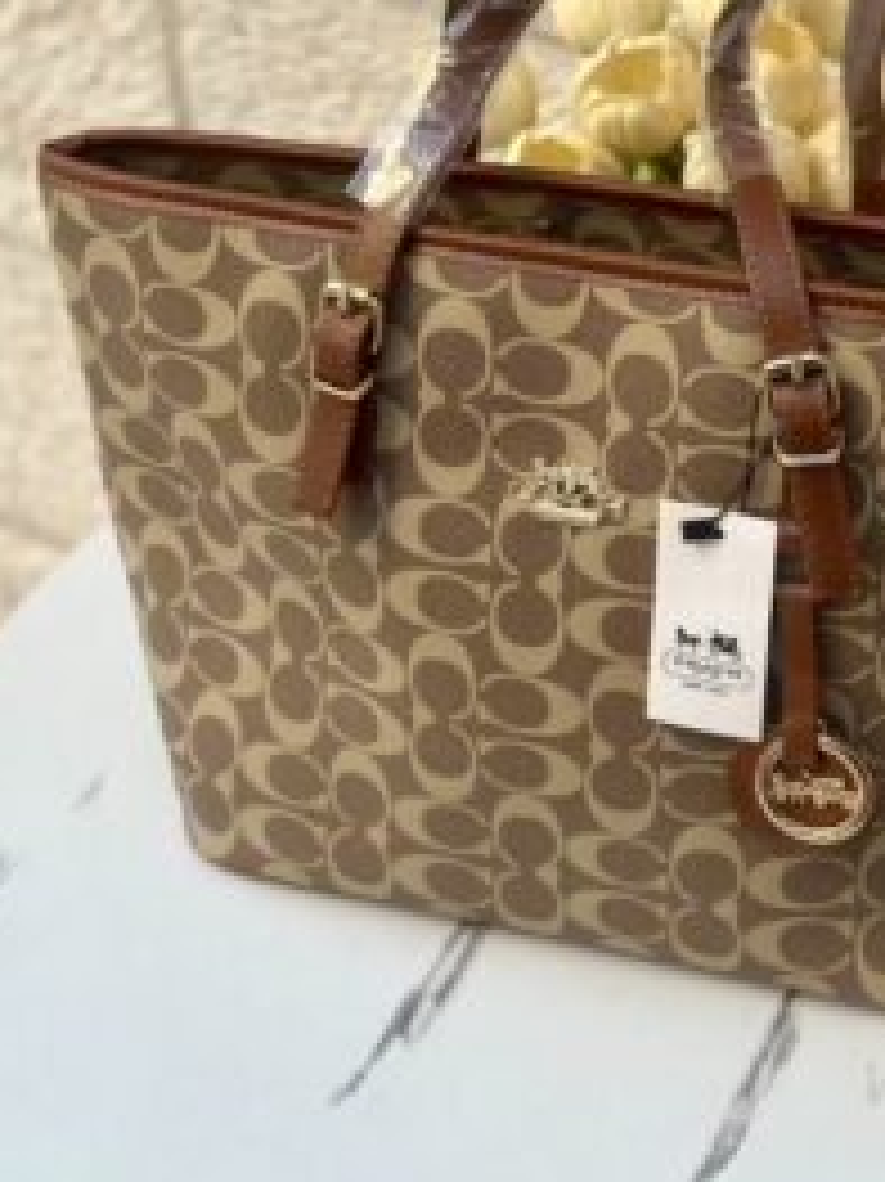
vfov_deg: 26.5
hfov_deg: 20.0
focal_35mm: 73
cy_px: 360
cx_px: 656
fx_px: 2490
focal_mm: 6.86
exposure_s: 1/283
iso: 80
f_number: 1.78
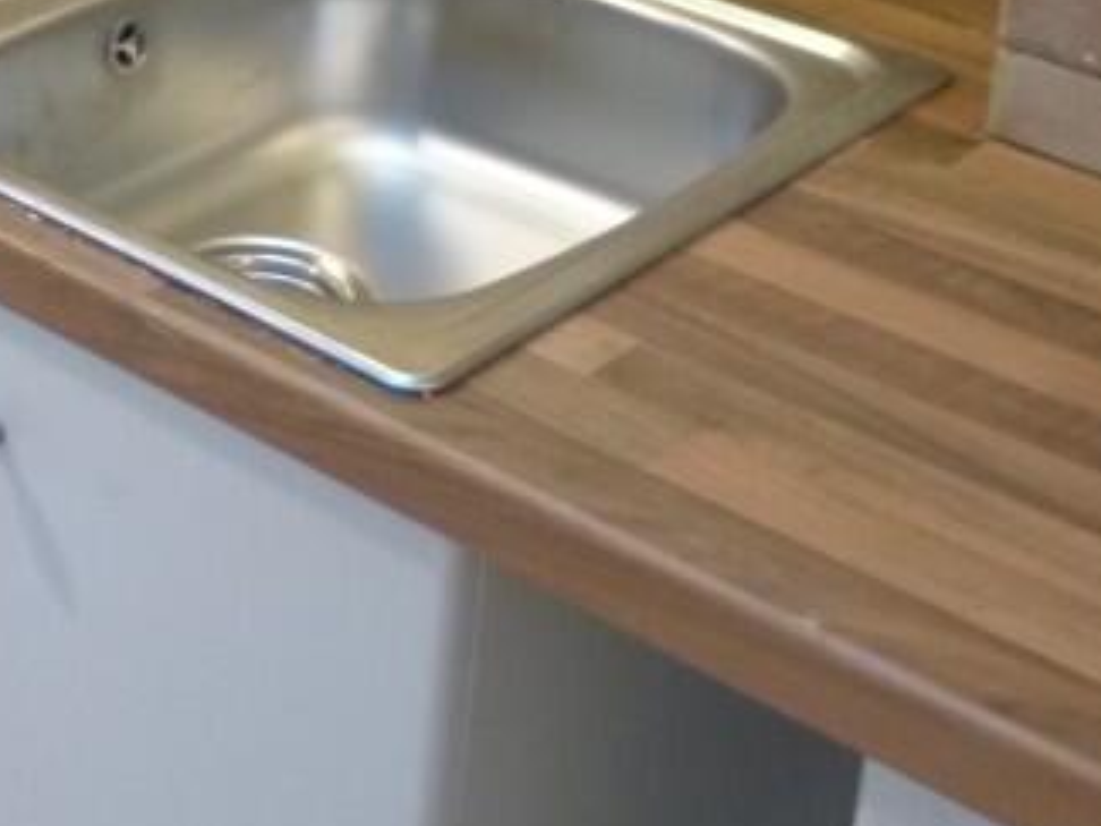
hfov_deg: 22.8
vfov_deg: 17.0
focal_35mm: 79
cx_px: -207
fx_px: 2513
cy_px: -401
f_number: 3.1
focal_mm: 4.5
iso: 200
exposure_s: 1/8
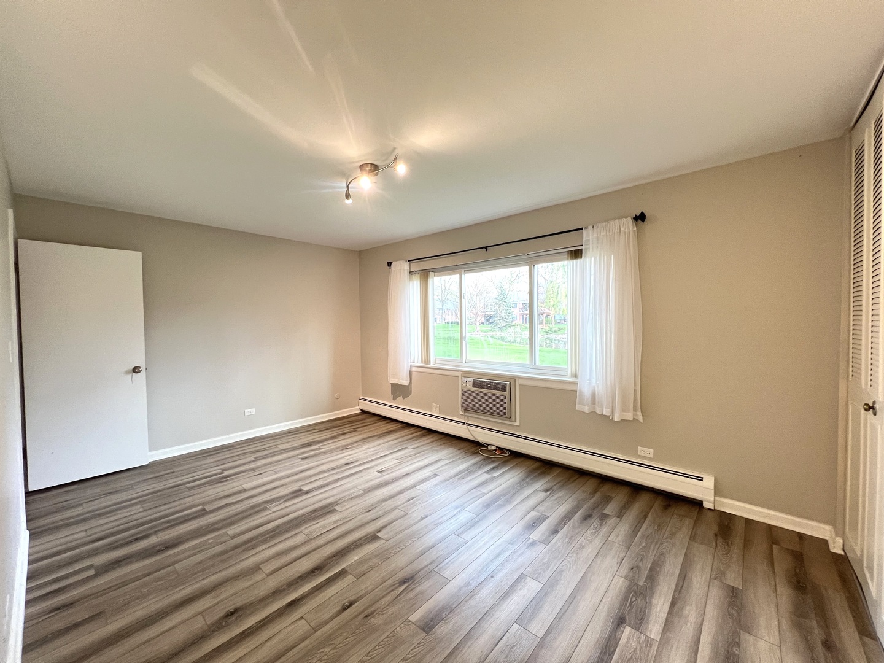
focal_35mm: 13
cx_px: 442
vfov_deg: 89.9
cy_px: 332
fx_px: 332
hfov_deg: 106.2
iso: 250
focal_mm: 1.57
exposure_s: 1/60
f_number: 1.8
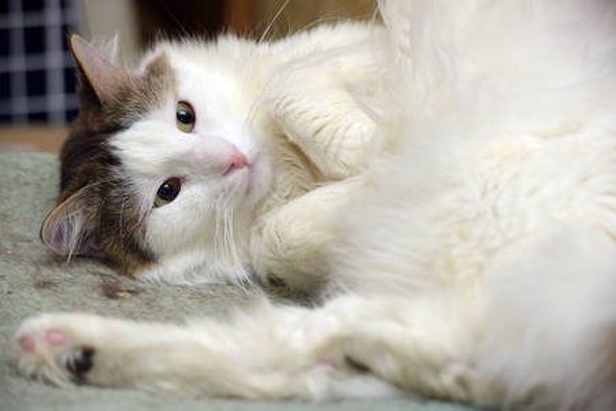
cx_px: 308
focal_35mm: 200
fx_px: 3422
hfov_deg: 10.3
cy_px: 206
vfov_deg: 6.9
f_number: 7.1
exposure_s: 1/200
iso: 200
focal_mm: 200
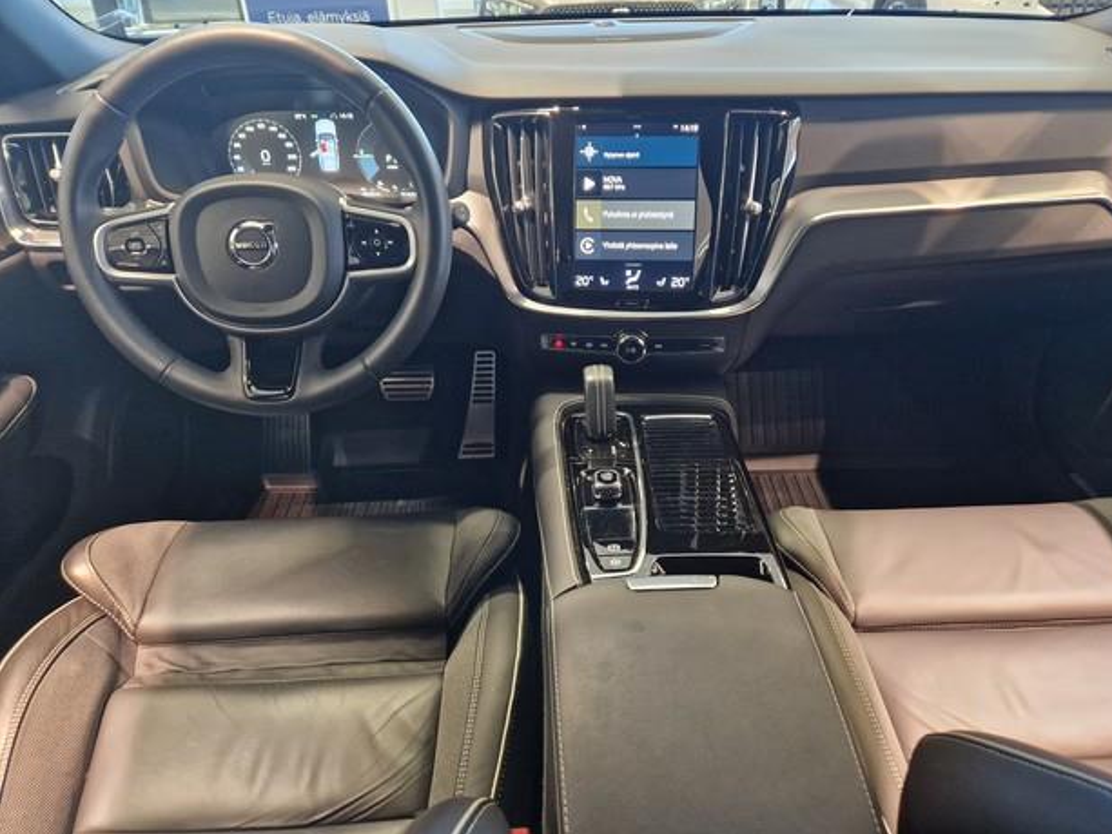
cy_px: 401
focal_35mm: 24
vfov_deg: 56.8
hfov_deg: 71.6
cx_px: 579
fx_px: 771
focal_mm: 5.4
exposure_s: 1/100
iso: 500
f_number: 1.8
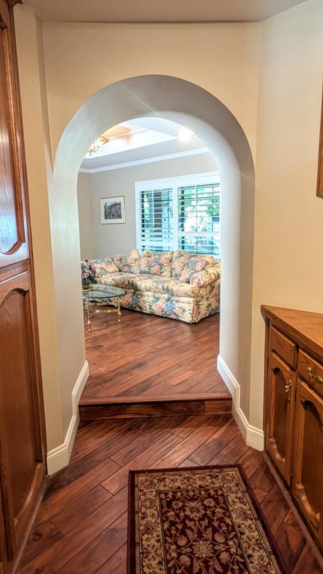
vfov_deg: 86.5
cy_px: 271
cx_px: 161
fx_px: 304
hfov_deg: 55.9
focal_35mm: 20
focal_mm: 2.02
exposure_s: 1/40
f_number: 1.7
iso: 214
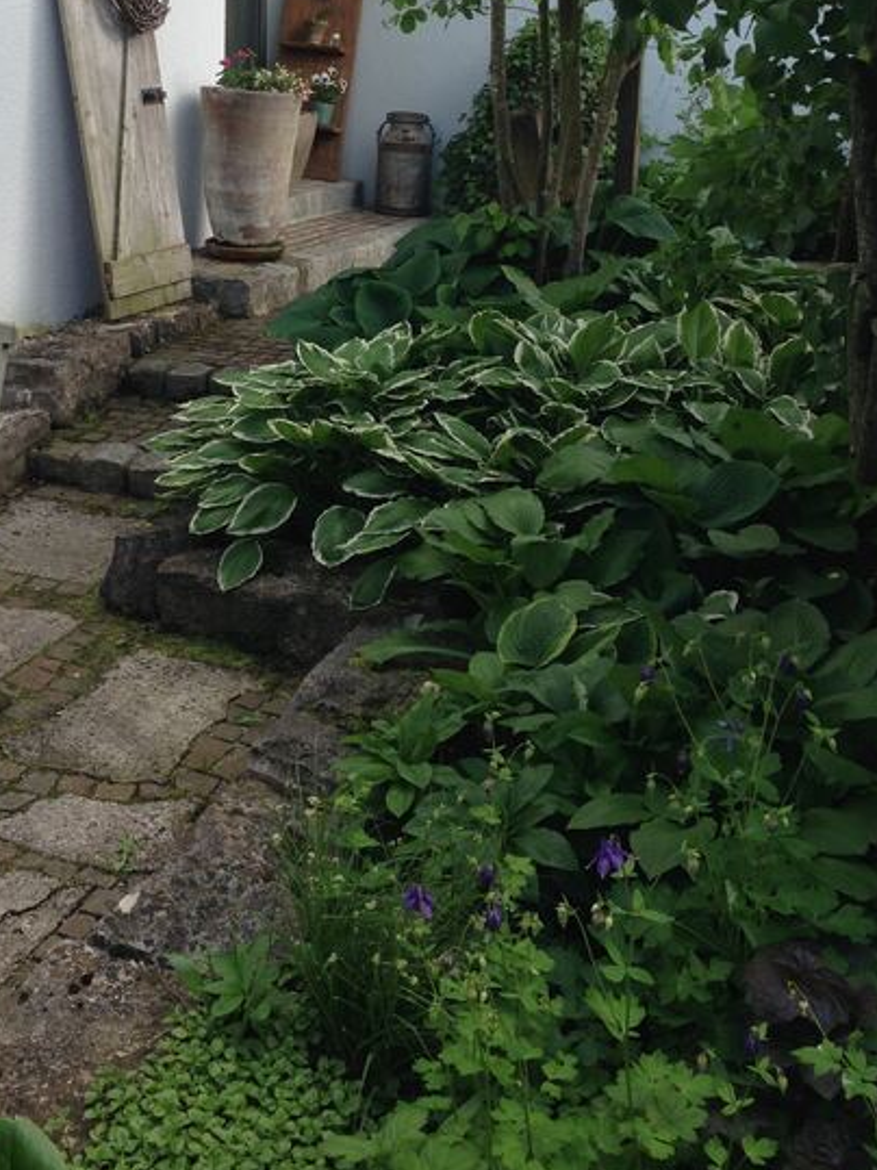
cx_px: 284
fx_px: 1656
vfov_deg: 38.6
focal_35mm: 49
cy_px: 423
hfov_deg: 29.4
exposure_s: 1/207
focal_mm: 4.12
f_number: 2.4
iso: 50
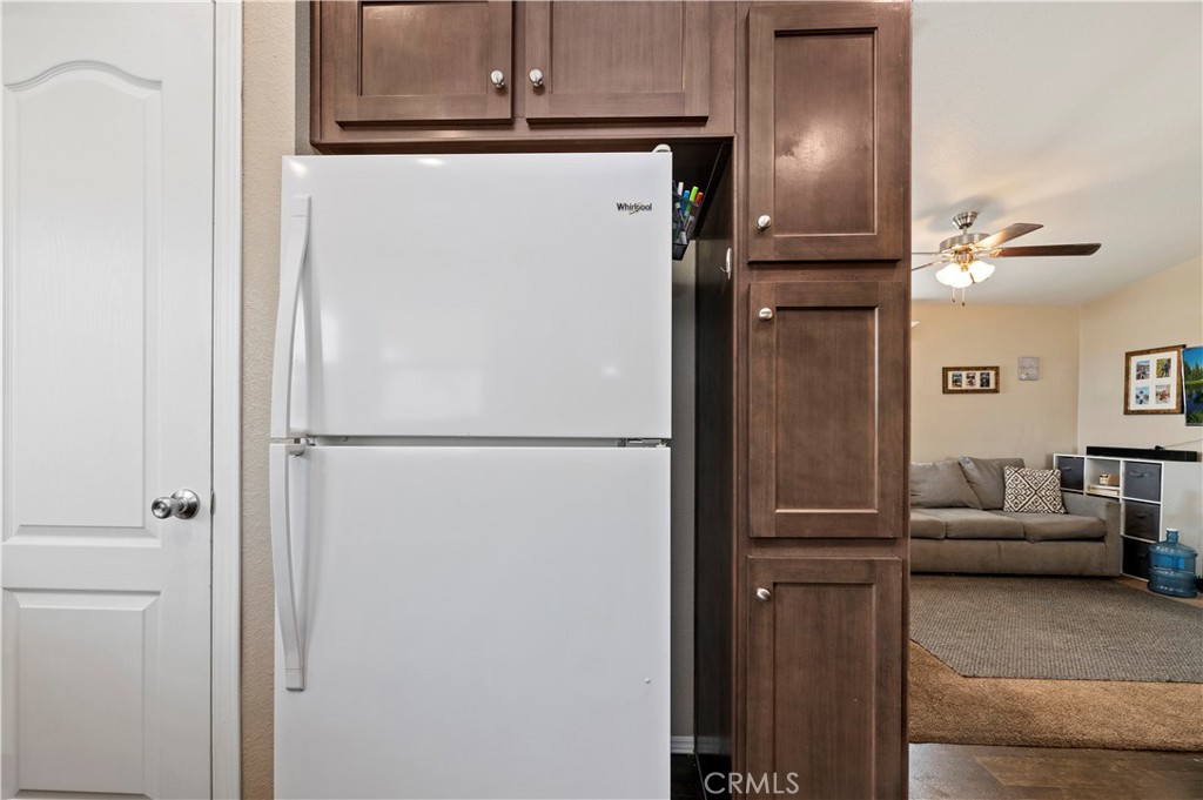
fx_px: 467
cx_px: 602
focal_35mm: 14
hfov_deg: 104.3
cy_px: 400
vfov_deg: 81.1
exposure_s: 1/6
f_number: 10
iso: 500
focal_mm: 14
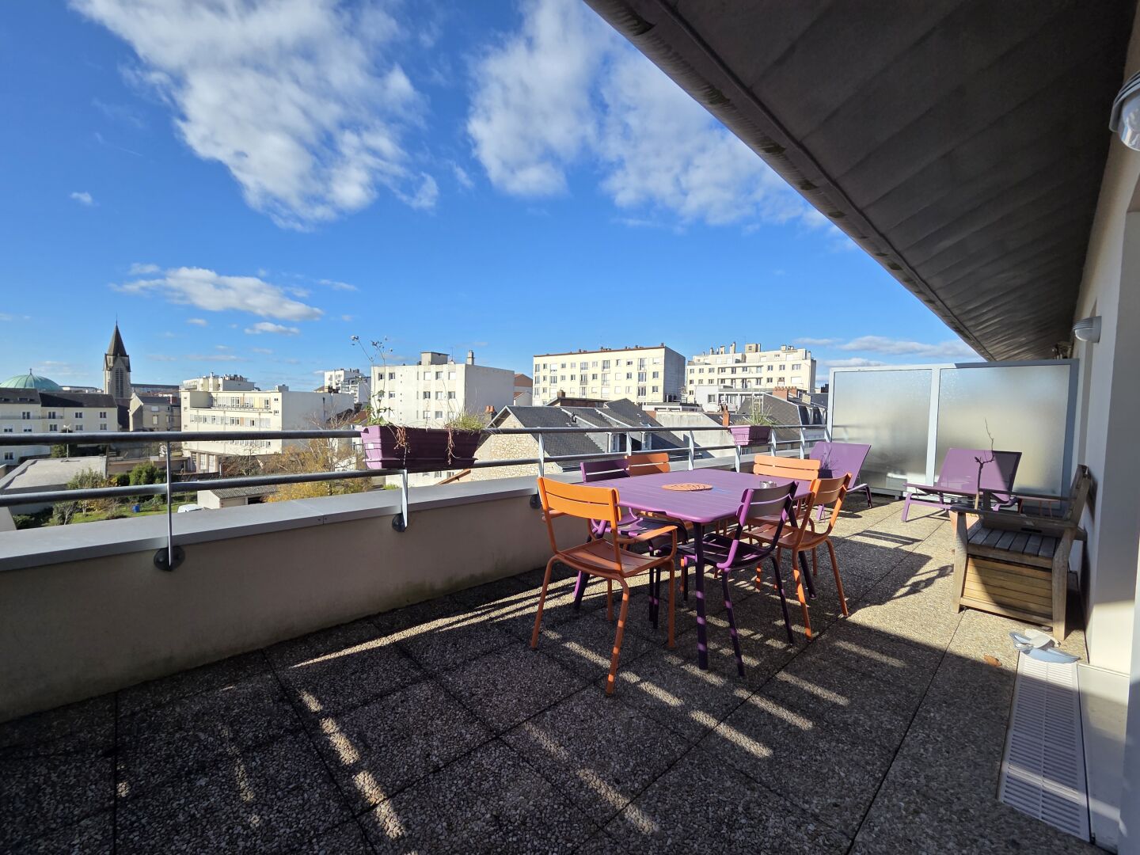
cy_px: 428
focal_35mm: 13
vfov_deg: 89.9
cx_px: 570
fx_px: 428
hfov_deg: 106.2
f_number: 2.2
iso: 50
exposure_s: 1/1930
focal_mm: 2.2
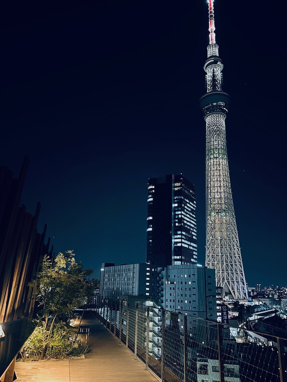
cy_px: 191
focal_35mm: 25
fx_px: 276
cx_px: 145
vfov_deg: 69.4
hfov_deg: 54.9
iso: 1600
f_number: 1.78
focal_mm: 6.86
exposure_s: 1/29
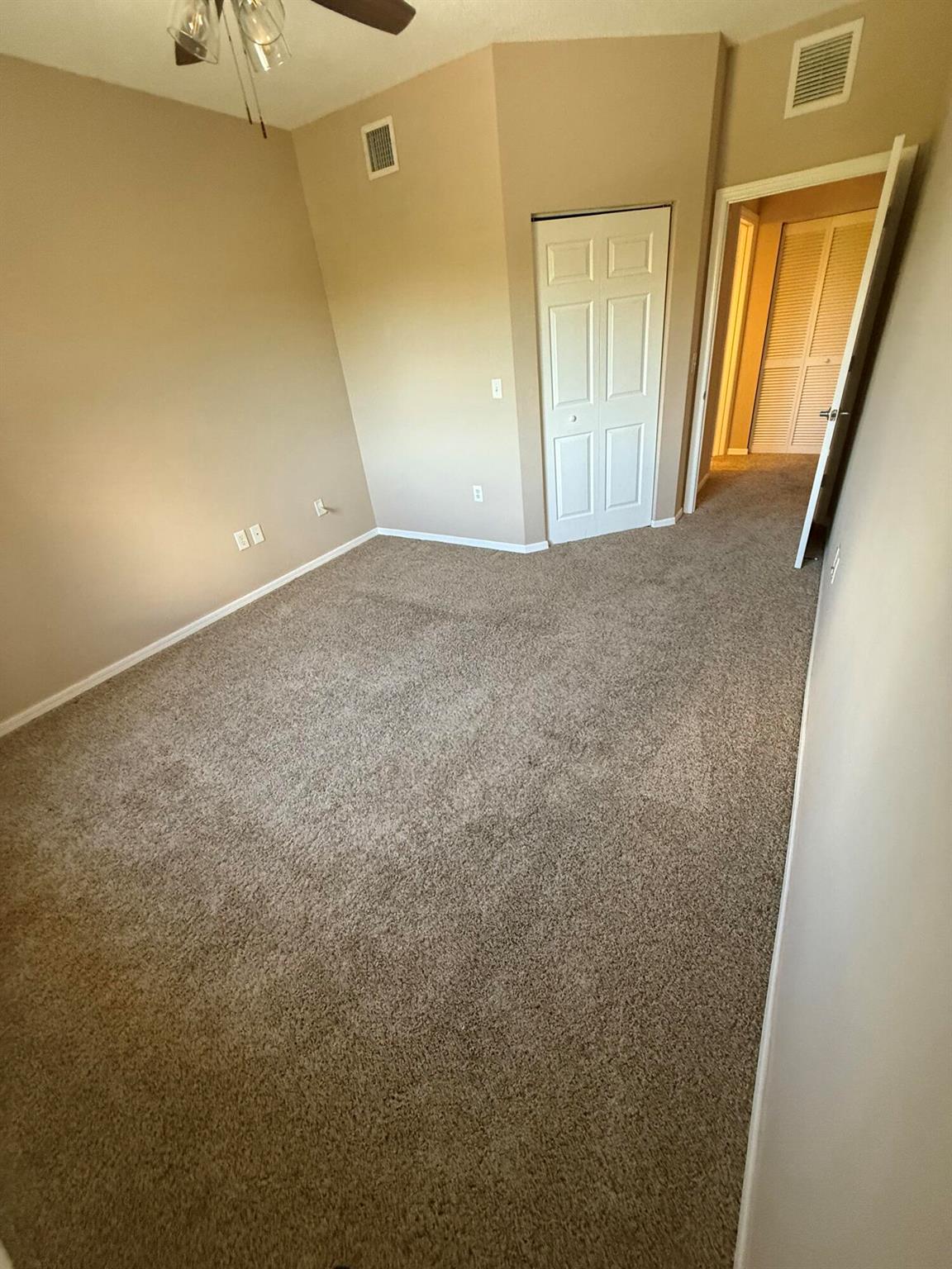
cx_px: 476
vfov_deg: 102.1
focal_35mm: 14
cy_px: 634
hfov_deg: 85.7
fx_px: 513
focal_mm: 2.22
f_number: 2.2
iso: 400
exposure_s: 1/95
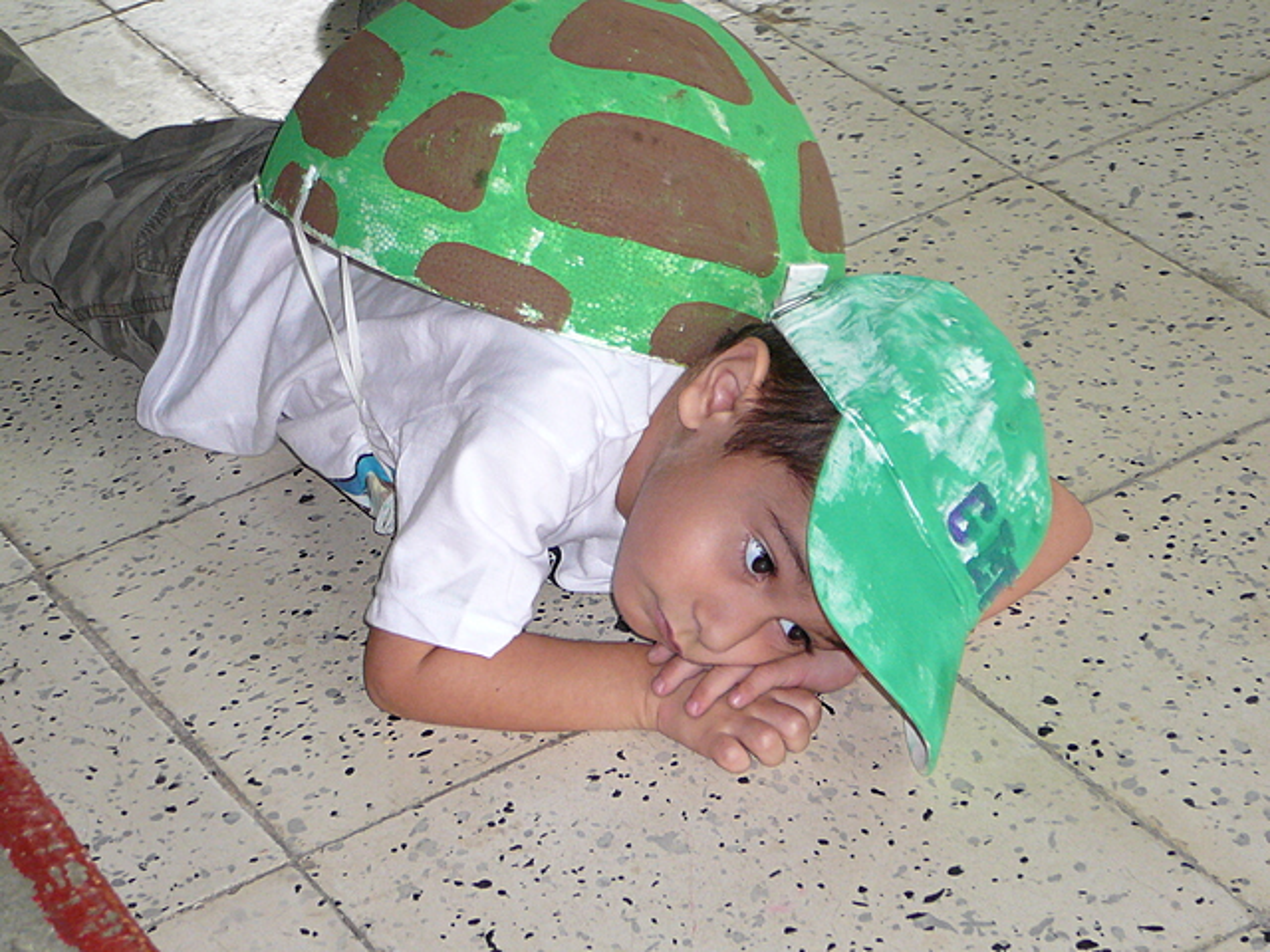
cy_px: 476
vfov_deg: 14.1
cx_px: 635
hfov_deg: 18.7
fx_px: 3852
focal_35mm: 105
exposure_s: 1/30
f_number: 3.9
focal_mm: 15.6
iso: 160
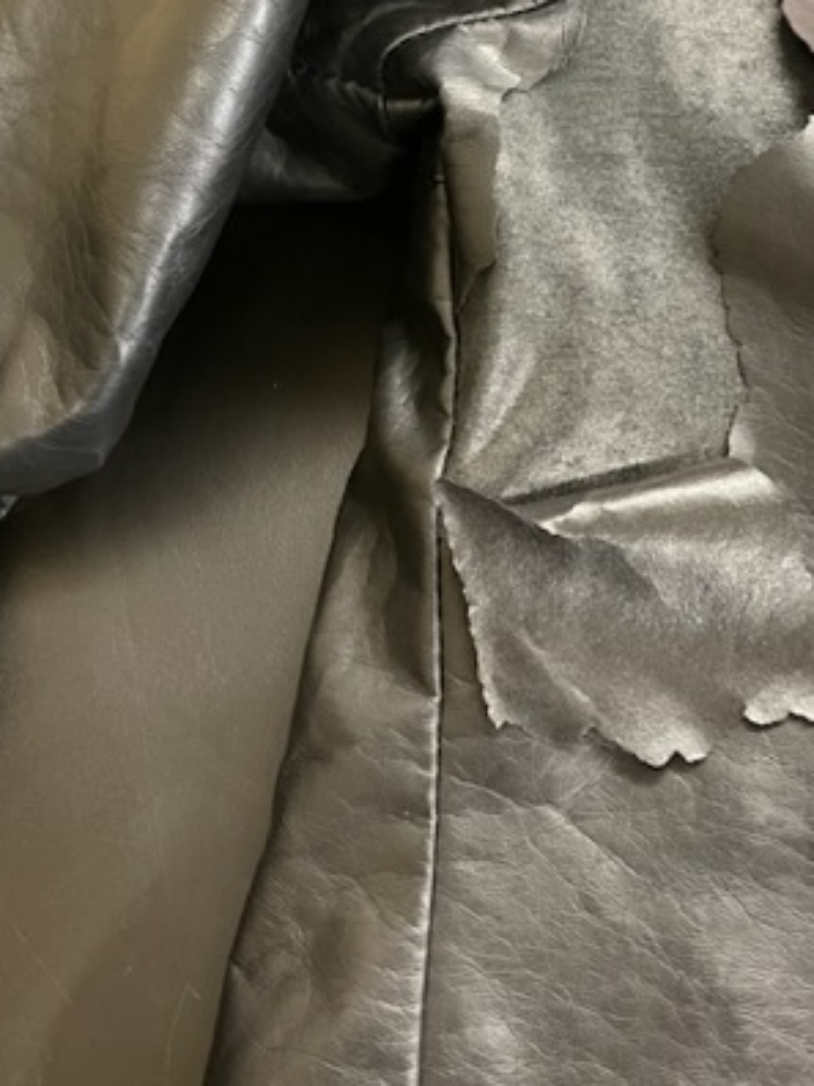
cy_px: 296
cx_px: 573
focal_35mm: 42
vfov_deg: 43.6
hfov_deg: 33.9
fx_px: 1317
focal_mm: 4.2
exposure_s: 1/40
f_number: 1.6
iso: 400
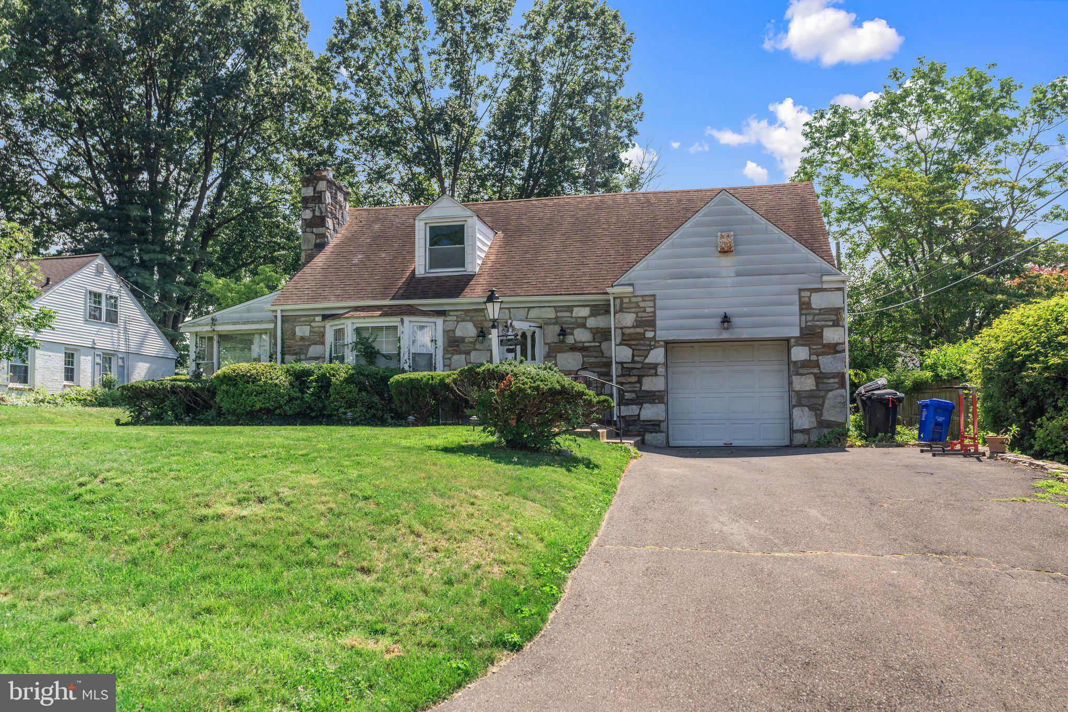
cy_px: 356
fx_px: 890
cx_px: 534
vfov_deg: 43.6
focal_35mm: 30
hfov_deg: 61.9
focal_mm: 30
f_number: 5.6
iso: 640
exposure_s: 1/250
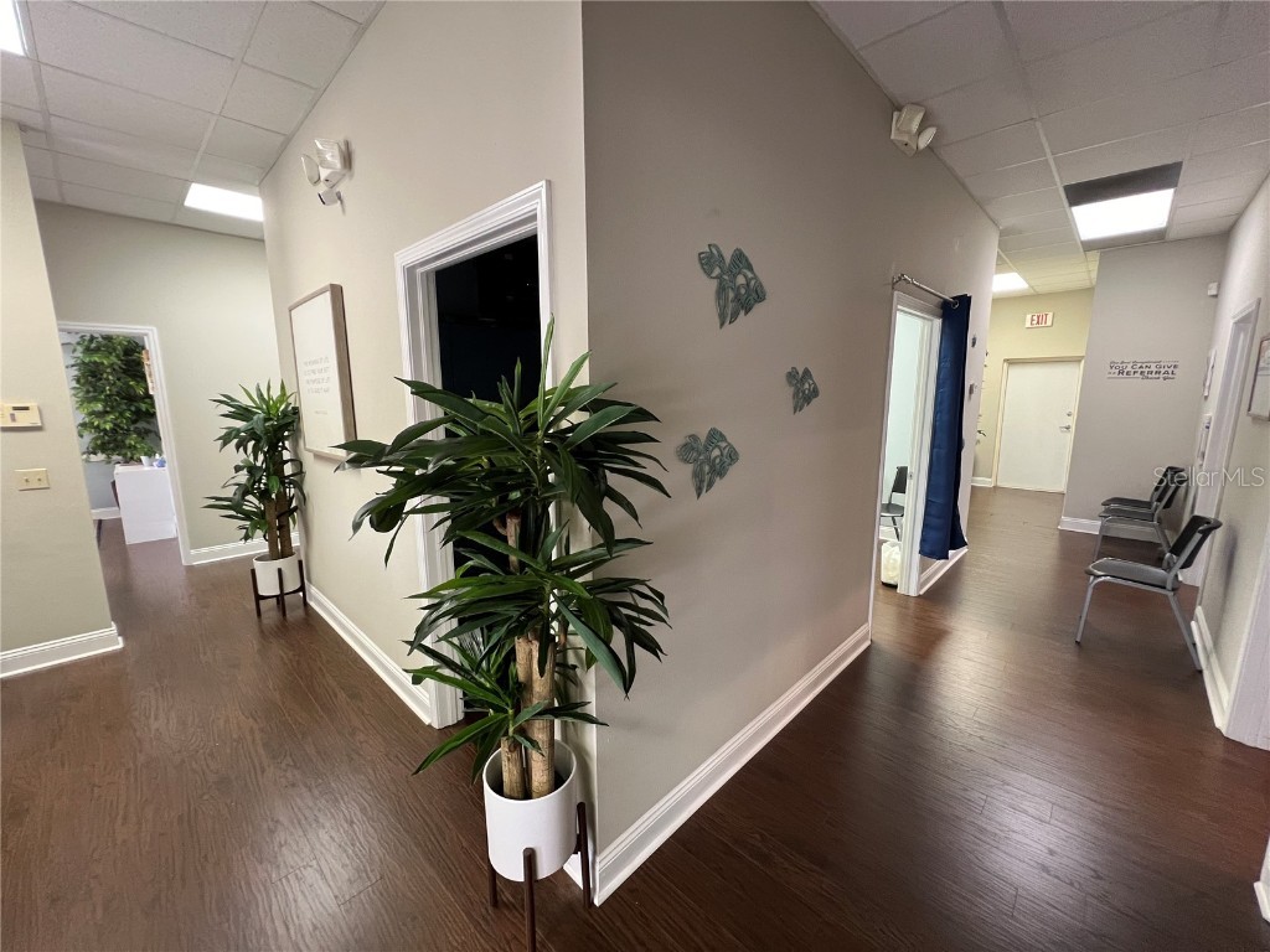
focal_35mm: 13
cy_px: 476
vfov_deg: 89.9
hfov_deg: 106.2
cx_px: 635
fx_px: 477
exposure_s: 1/60
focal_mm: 1.57
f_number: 1.8
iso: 320
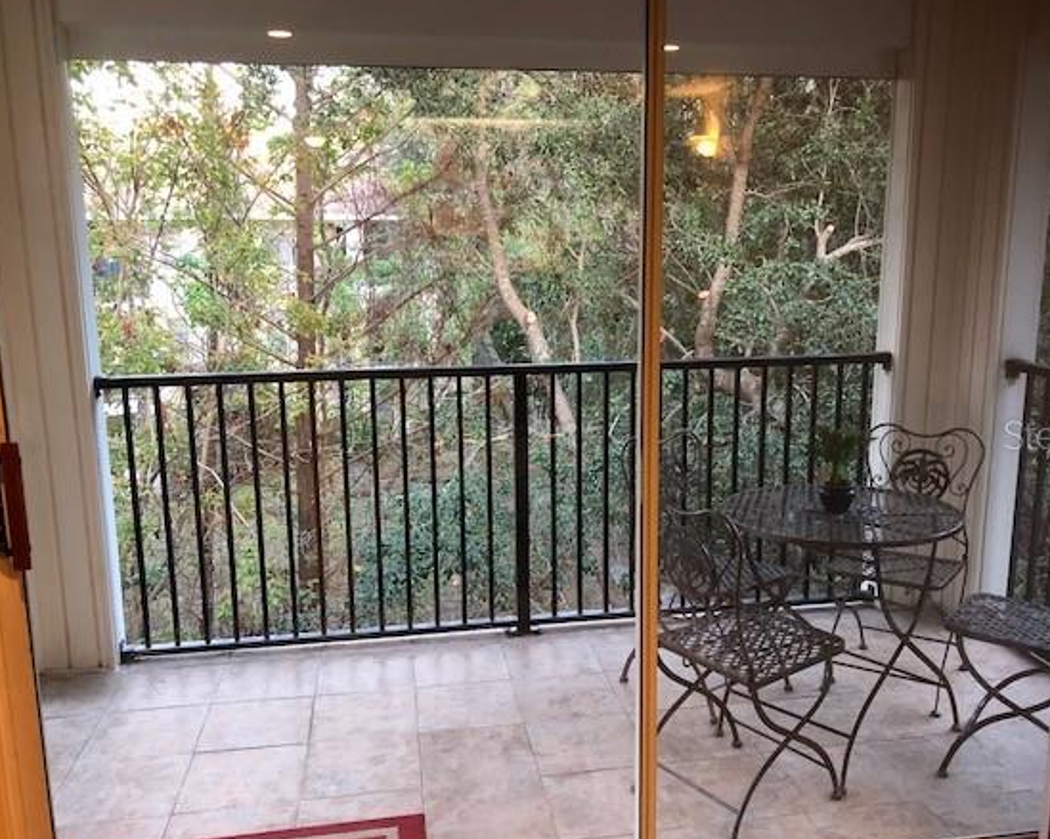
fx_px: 1025
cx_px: 572
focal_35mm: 33
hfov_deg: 54.2
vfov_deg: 44.5
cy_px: 434
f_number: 1.8
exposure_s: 1/15
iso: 64
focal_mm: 3.99
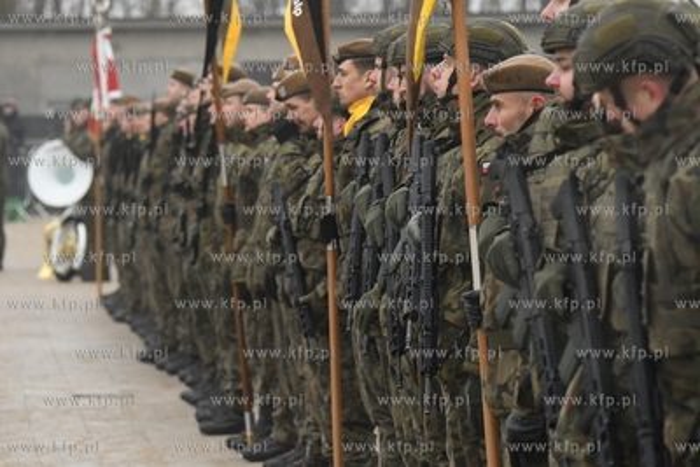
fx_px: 4668
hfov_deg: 8.6
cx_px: 350
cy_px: 234
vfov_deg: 5.7
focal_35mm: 240
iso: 7200
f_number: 5.6
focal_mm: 160
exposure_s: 1/3200
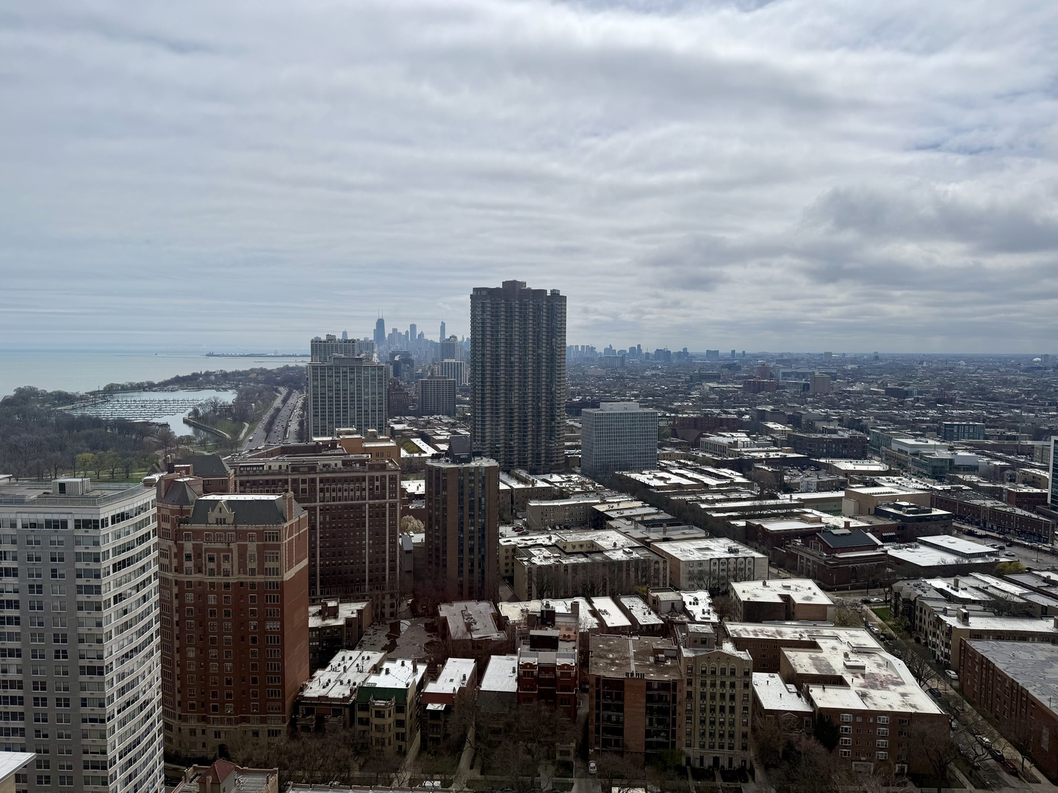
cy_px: 396
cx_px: 529
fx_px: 734
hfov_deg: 71.6
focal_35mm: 24
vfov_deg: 56.8
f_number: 1.78
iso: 64
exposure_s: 1/14286
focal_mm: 6.76
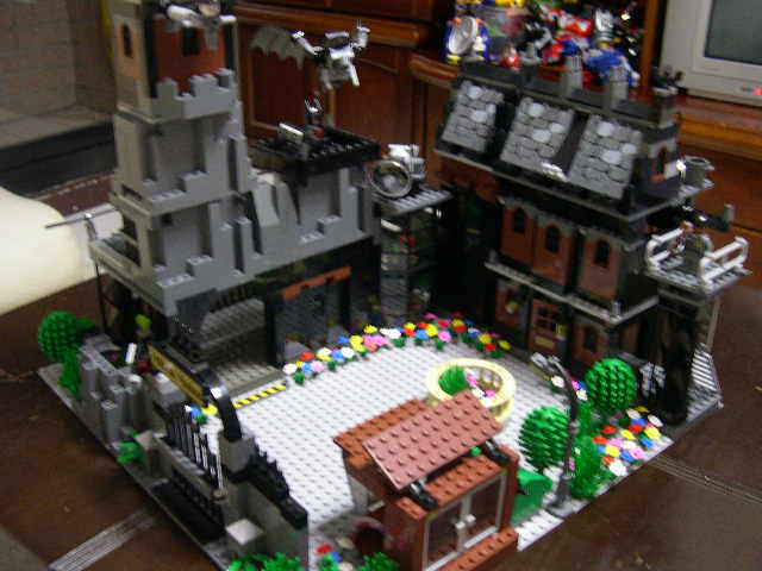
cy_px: 286
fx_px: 836
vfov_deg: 37.7
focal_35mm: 38
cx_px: 381
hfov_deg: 49.0
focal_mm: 8
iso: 373
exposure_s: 1/4.5
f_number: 2.8
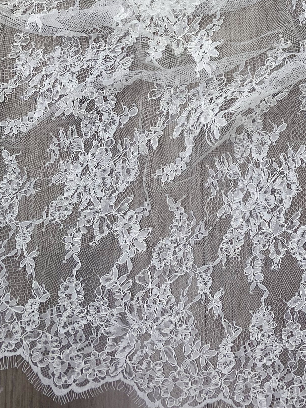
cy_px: -39
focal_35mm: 64
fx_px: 754
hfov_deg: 21.8
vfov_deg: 27.7
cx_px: 330
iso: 80
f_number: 1.8
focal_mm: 4.25
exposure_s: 1/100
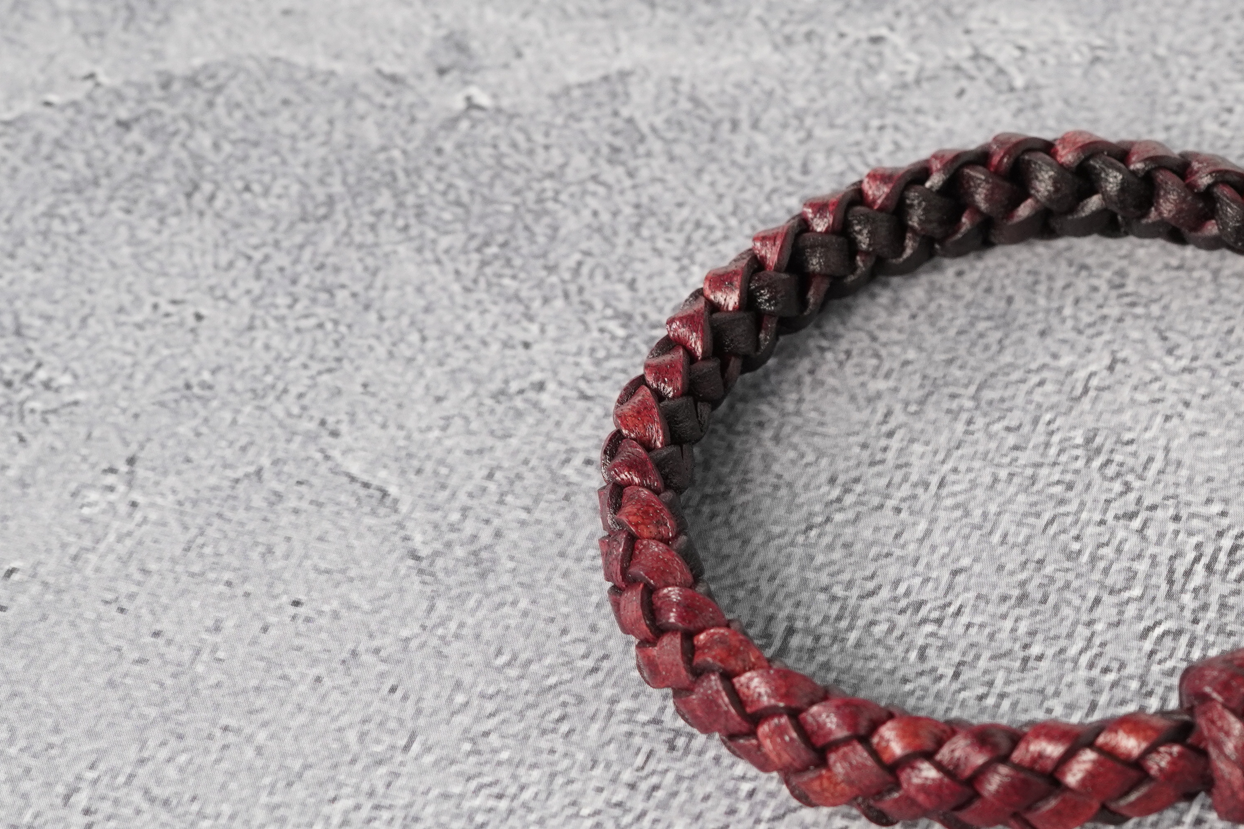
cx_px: 1197
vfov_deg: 9.2
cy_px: 465
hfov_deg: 13.6
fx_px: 5148
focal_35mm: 149
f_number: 7.1
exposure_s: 1/60
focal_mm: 50
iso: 640
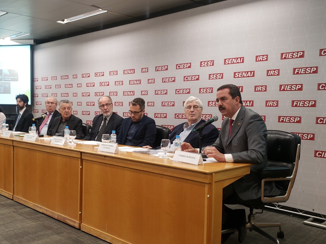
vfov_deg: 39.6
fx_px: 339
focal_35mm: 36
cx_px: 142
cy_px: 137
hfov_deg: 51.2
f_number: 1.5
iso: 125
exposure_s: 1/60
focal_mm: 4.3
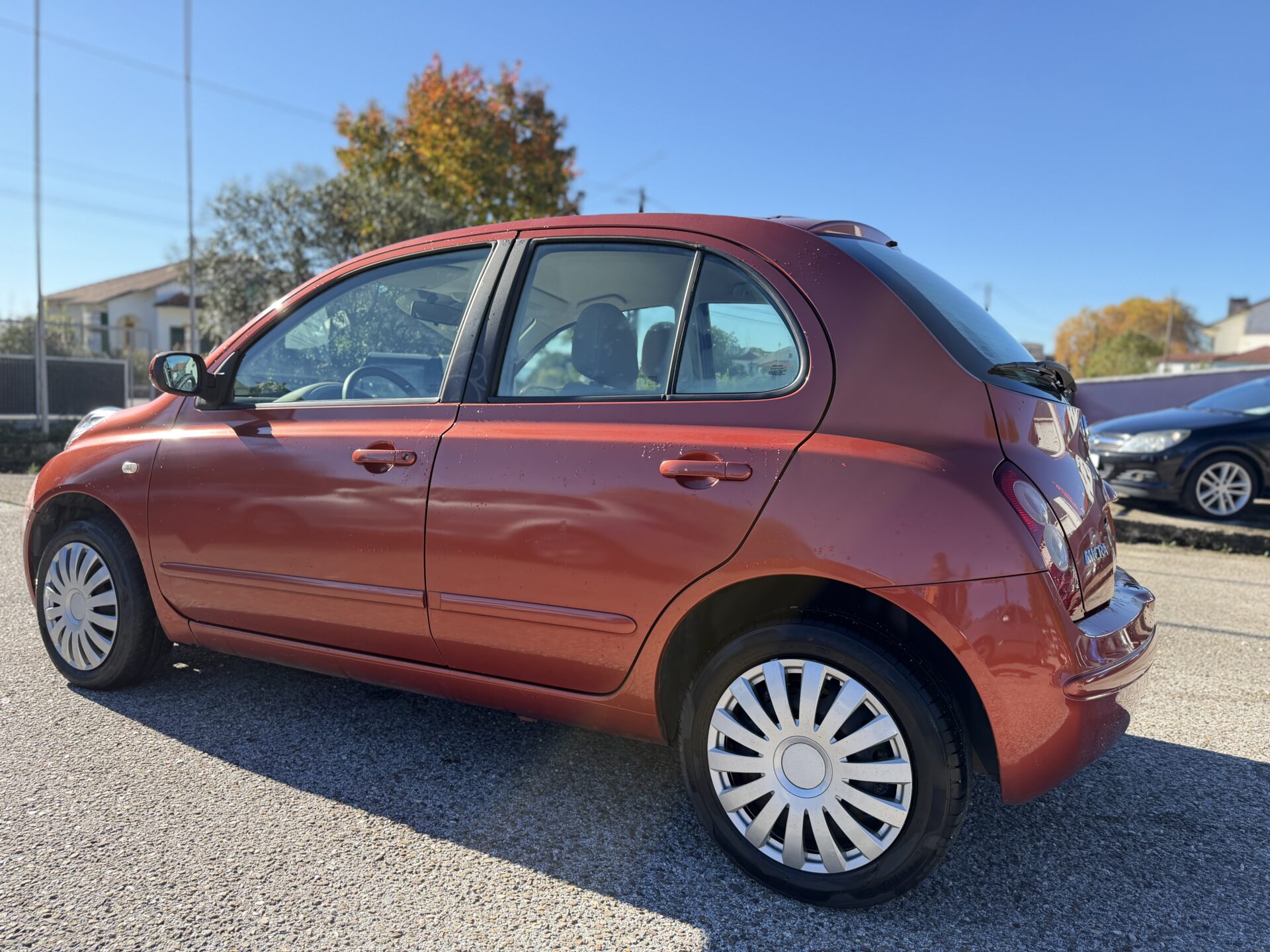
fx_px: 881
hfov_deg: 71.6
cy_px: 476
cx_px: 635
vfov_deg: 56.8
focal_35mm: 24
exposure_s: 1/1032
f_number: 1.78
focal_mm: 6.76
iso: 100
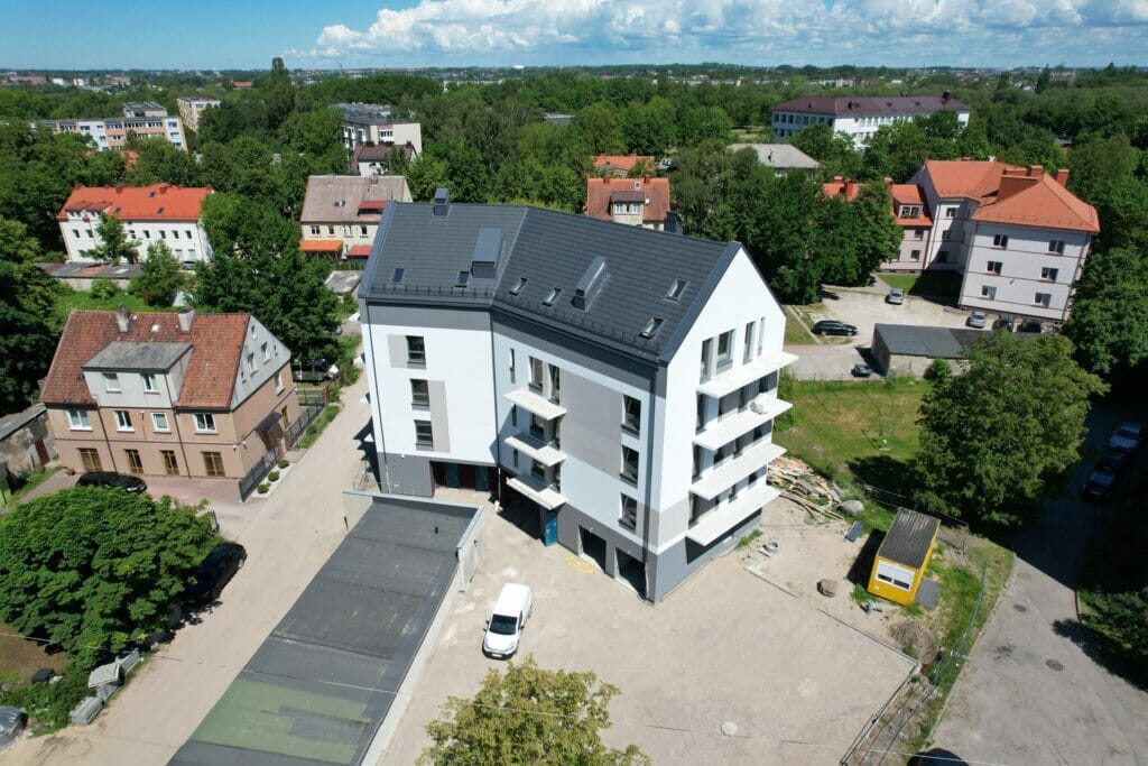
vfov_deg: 57.2
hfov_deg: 78.6
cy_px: 383
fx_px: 702
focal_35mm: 22
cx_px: 574
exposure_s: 1/2500
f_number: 2.8
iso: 100
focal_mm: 8.38
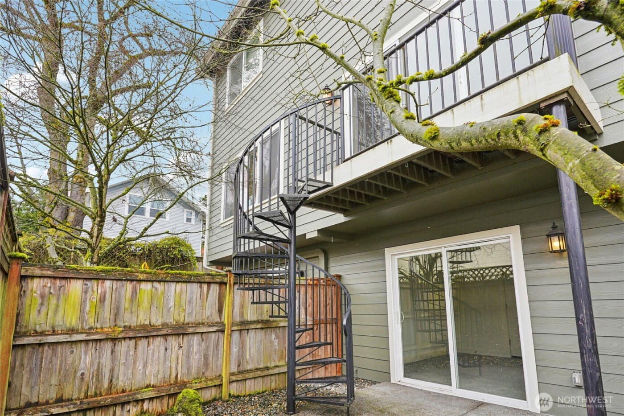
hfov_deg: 93.3
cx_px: 312
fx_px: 295
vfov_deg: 70.4
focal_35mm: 17
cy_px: 208
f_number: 8
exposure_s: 1/90
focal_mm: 17
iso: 400
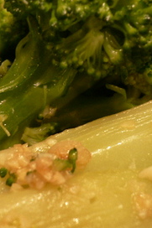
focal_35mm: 67
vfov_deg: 29.8
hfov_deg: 19.5
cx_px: -12
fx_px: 425
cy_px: 72
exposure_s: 1/8
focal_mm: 5.8
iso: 100
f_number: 2.8
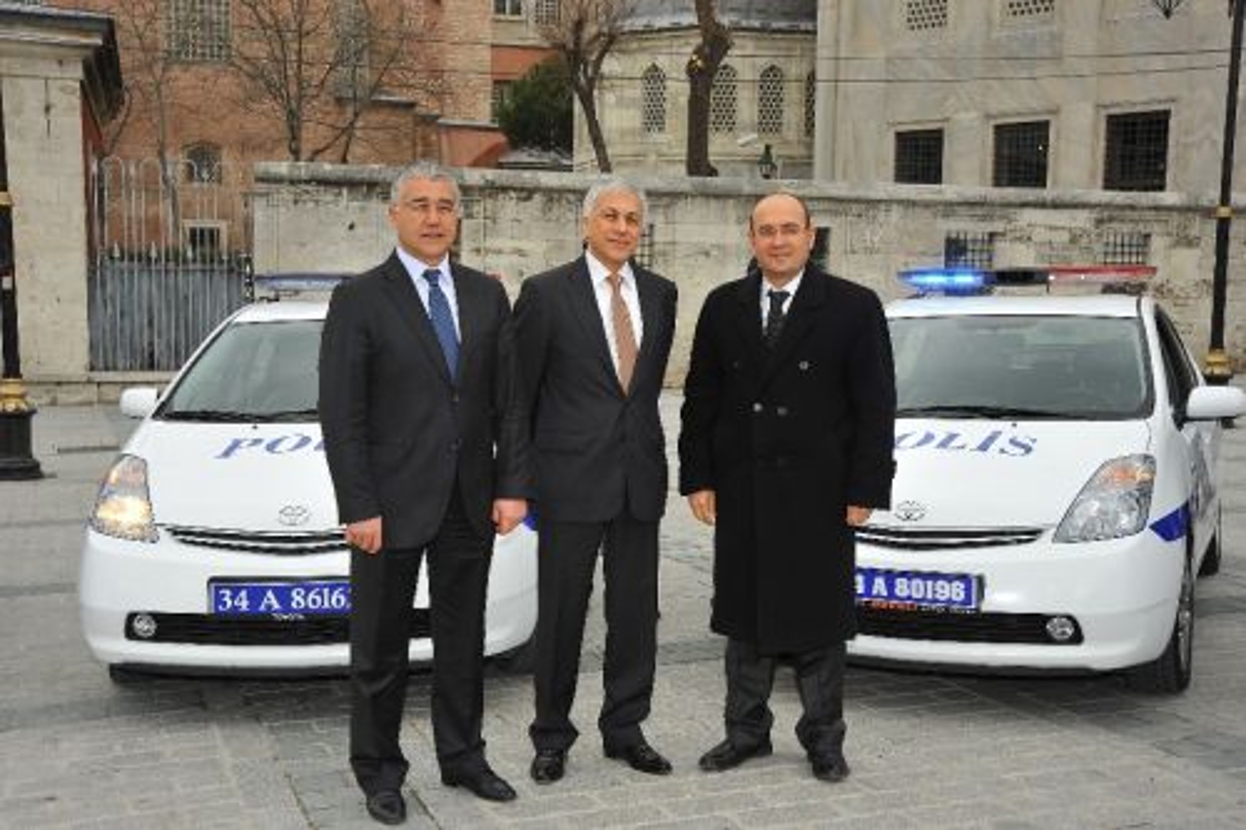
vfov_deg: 31.9
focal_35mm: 42
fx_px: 1453
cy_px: 415
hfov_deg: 46.4
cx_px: 623
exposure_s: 1/250
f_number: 8
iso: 250
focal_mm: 42
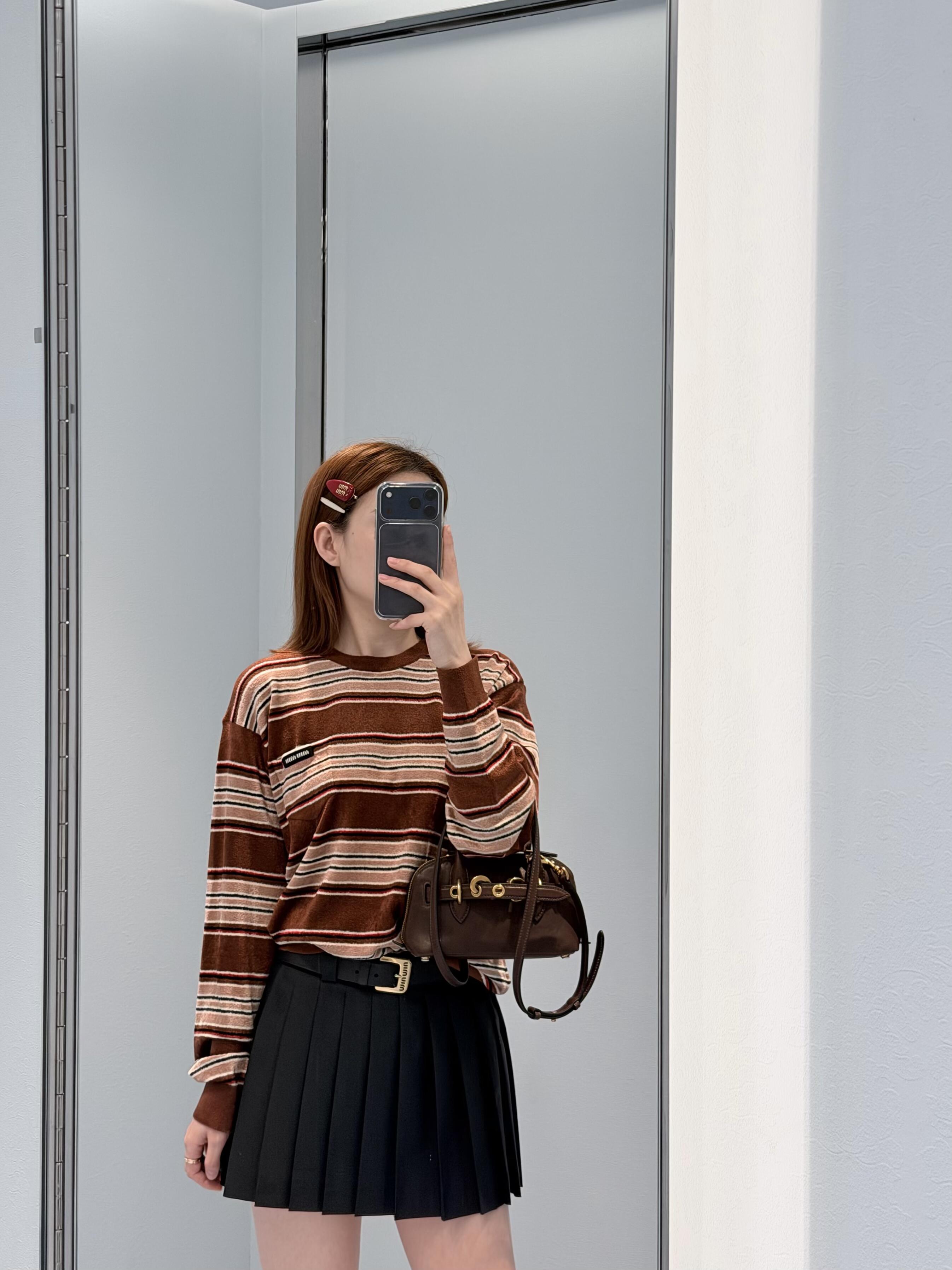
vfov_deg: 39.7
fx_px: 1760
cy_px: 635
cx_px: 476
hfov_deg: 30.3
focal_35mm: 48
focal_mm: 6.76
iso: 64
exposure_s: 1/121
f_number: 1.78
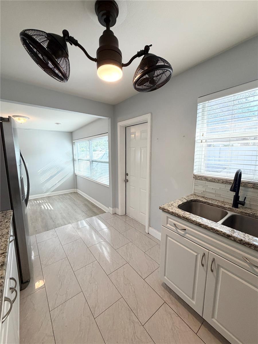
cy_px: 172
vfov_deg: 102.1
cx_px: 129
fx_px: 139
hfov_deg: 85.7
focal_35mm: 14
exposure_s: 1/120
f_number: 2.2
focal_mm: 2.22
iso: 200
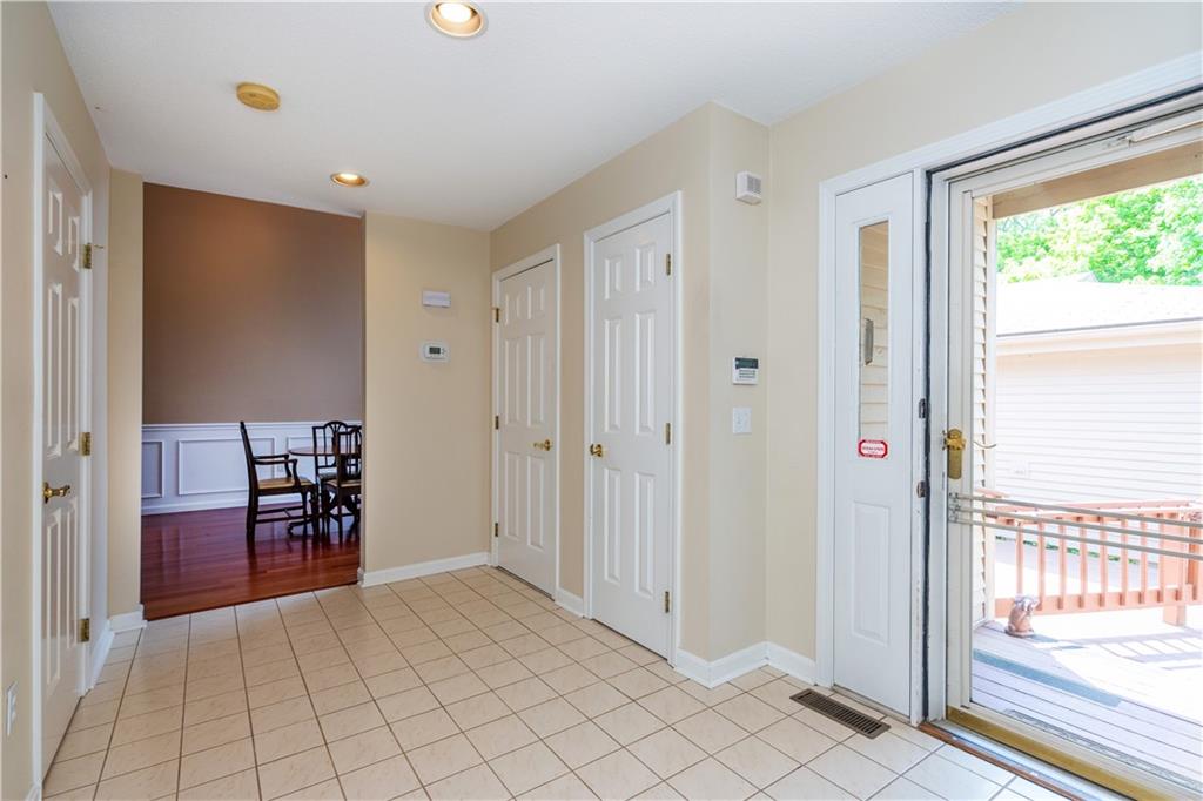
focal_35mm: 16
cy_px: 400
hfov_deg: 96.8
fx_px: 534
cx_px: 602
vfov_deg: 73.7
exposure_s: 1/30
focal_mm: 16
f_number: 6.3
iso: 320
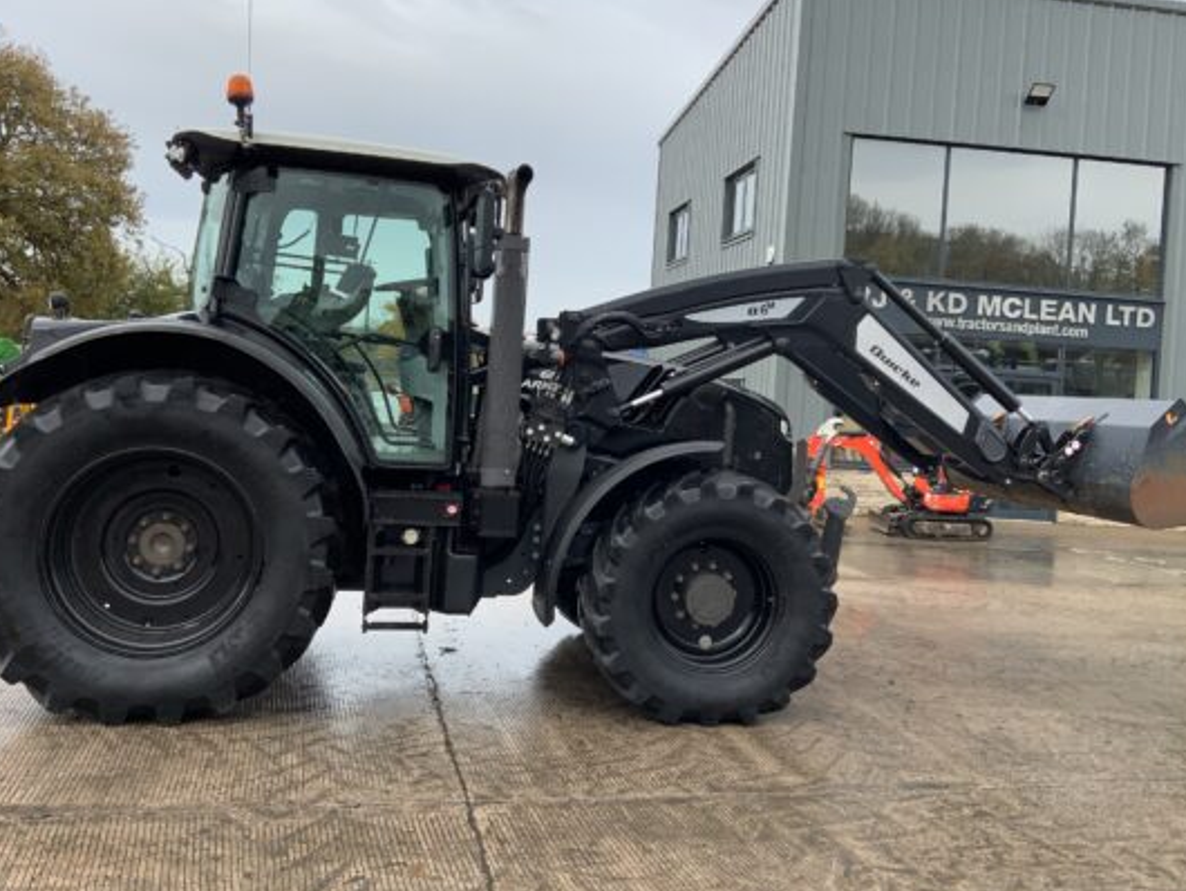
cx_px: 629
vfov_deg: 40.6
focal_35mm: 35
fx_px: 1200
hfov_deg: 52.6
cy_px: 376
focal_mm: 3
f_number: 1.8
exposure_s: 1/545
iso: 16
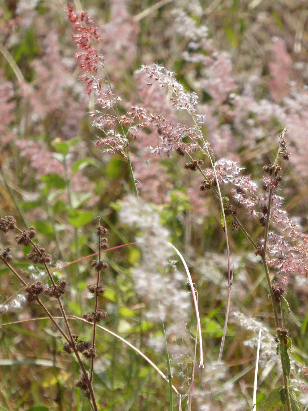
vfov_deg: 5.5
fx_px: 4247
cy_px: 206
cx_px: 154
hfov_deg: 4.2
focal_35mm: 358
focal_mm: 57.7
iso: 160
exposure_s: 1/320
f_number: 5.9
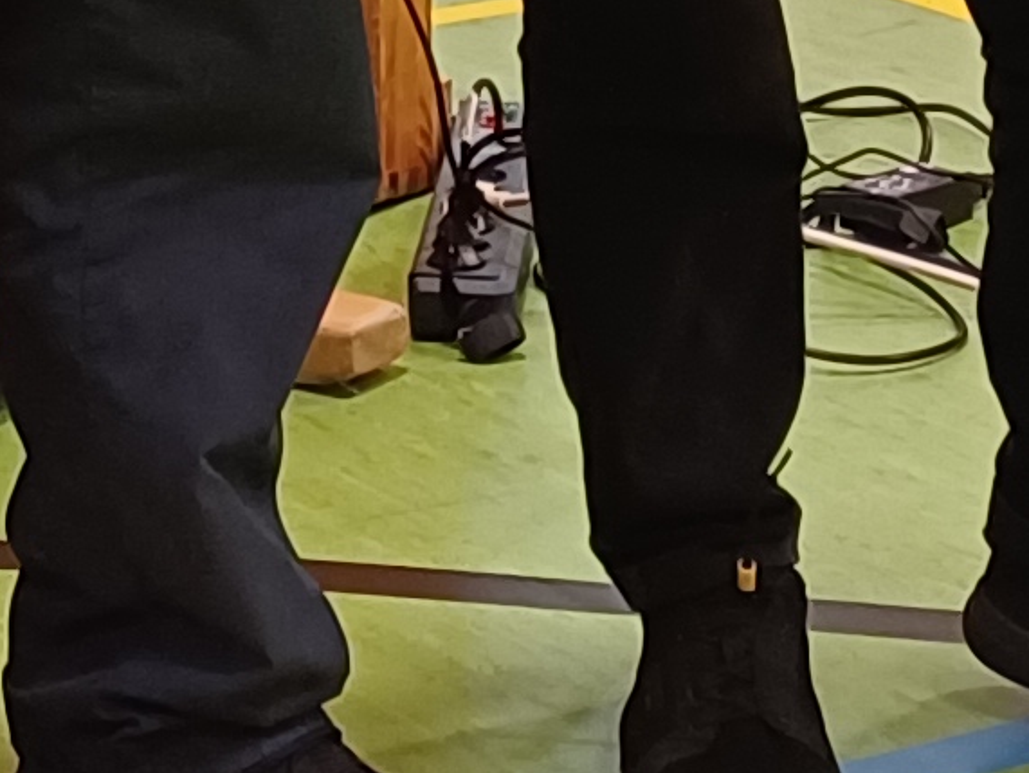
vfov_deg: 7.6
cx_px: -187
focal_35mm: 175
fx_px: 5205
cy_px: -1375
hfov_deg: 11.1
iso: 320
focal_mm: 4.65
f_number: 1.8
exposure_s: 1/33.3
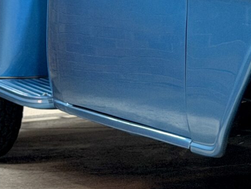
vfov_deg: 7.0
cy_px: -76
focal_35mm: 210
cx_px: 372
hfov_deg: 9.2
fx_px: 1523
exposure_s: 1/33
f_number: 1.78
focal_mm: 6.76
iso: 200
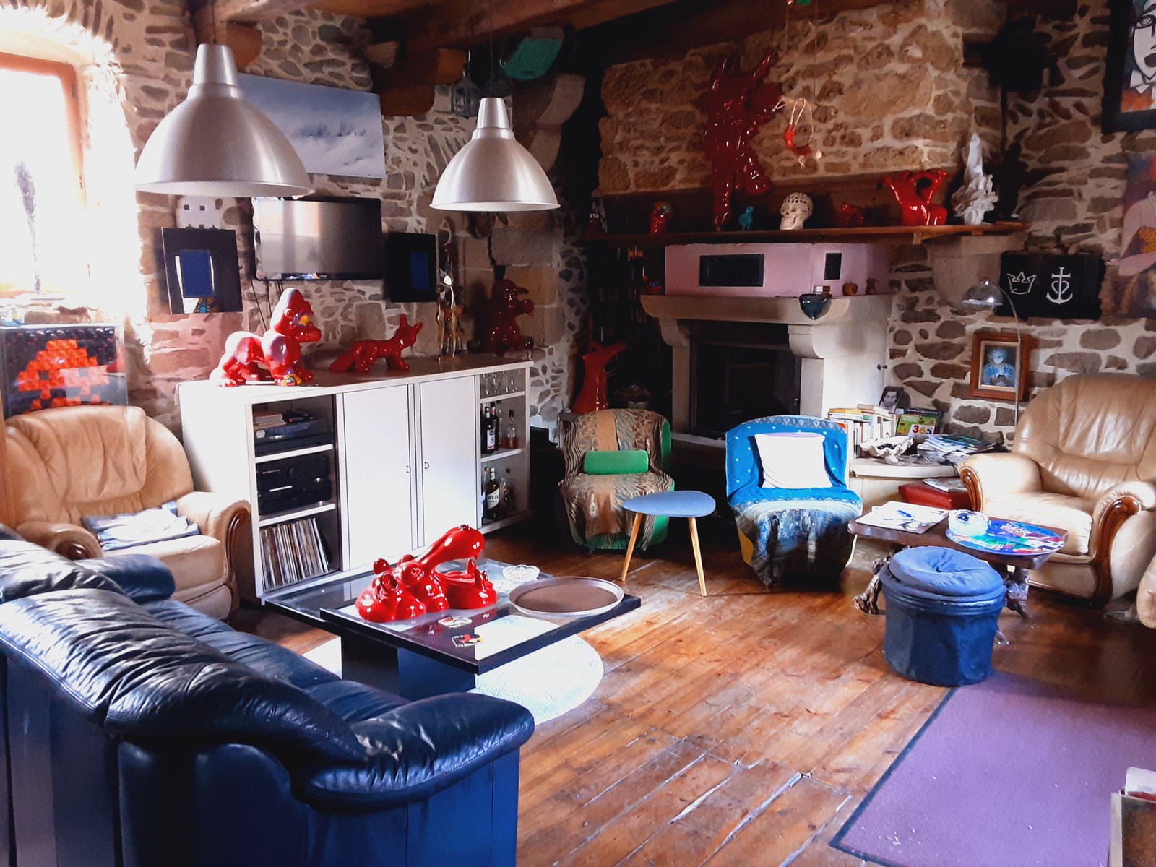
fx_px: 935
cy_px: 434
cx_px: 578
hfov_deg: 63.4
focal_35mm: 28
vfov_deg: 49.7
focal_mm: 2.9
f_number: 1.9
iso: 250
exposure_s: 1/10
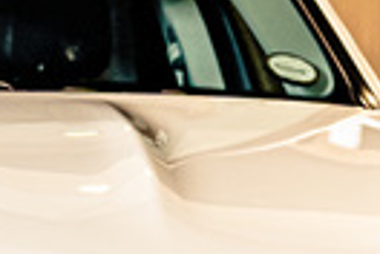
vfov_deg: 6.2
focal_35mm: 217
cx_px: -88
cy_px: 473
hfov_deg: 9.3
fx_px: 2290
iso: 640
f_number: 4
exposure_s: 1/160
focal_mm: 28
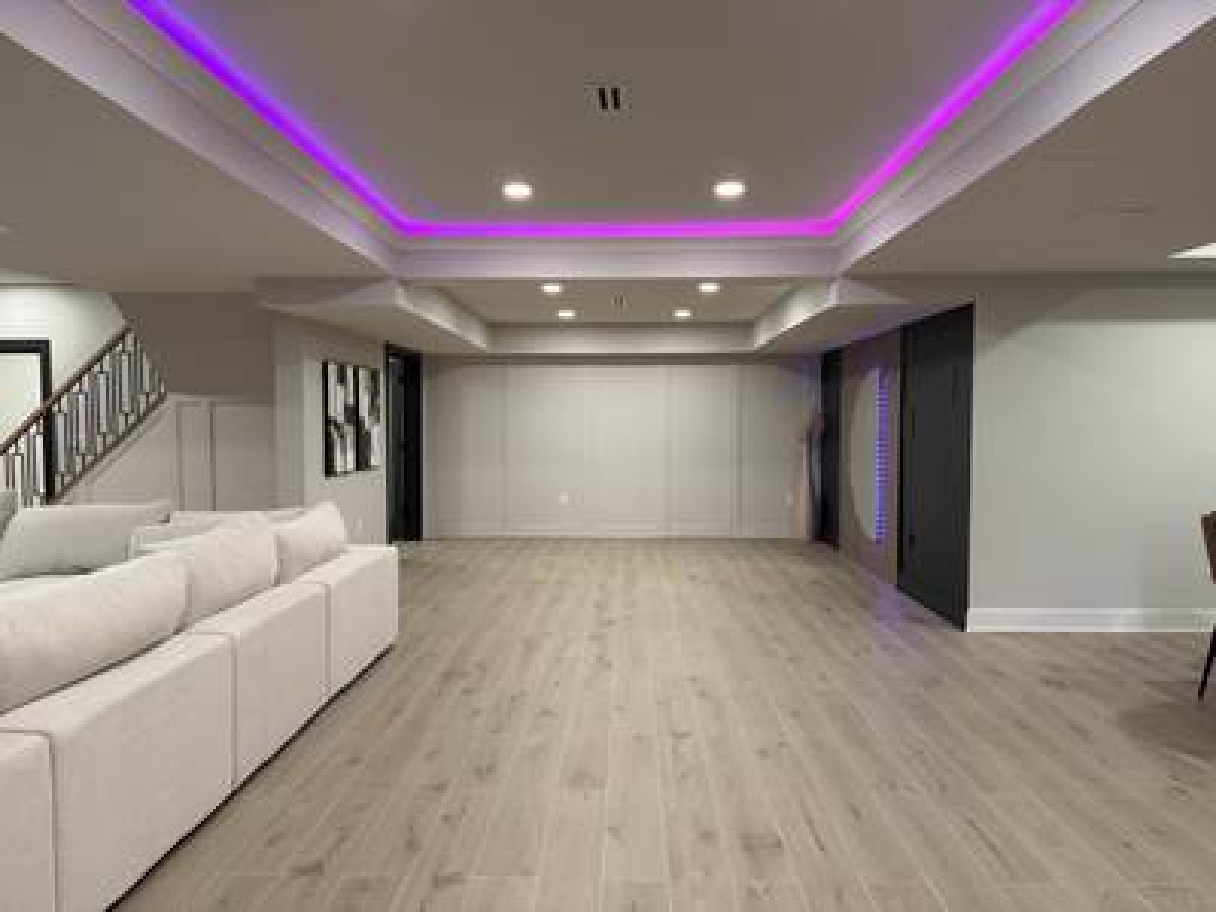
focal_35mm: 24
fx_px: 843
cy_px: 456
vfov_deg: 56.8
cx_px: 608
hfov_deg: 71.6
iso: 200
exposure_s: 1/111
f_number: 1.78
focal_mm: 6.76
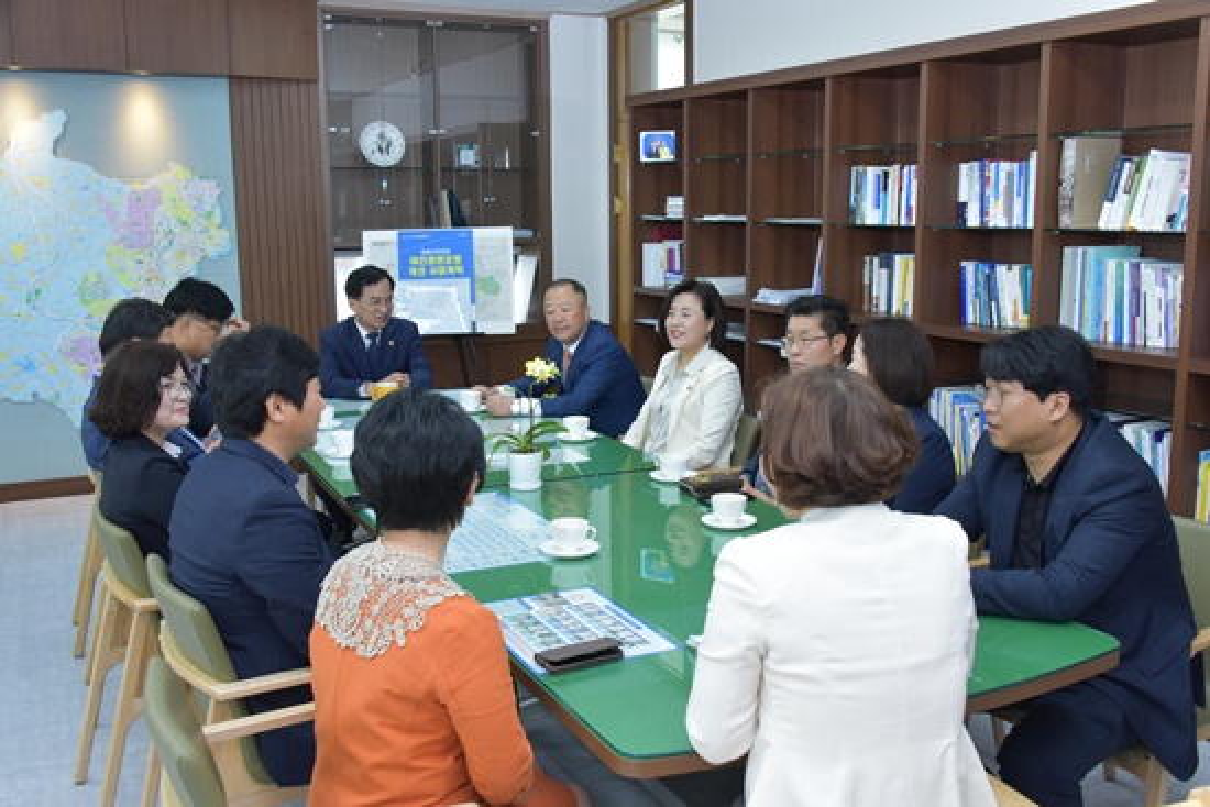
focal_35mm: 35
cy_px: 404
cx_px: 605
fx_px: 1177
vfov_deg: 37.9
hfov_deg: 54.4
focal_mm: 35
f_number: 8
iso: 3200
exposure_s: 1/125
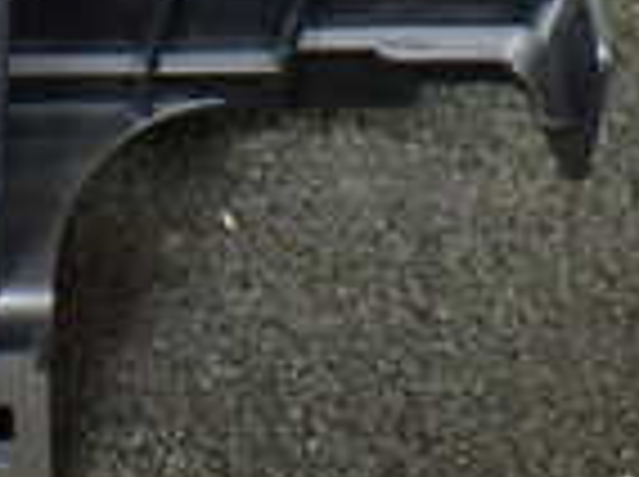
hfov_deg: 15.1
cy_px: -356
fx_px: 2340
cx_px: -81
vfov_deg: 10.9
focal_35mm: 127
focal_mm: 5.4
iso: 800
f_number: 2.3
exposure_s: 1/30
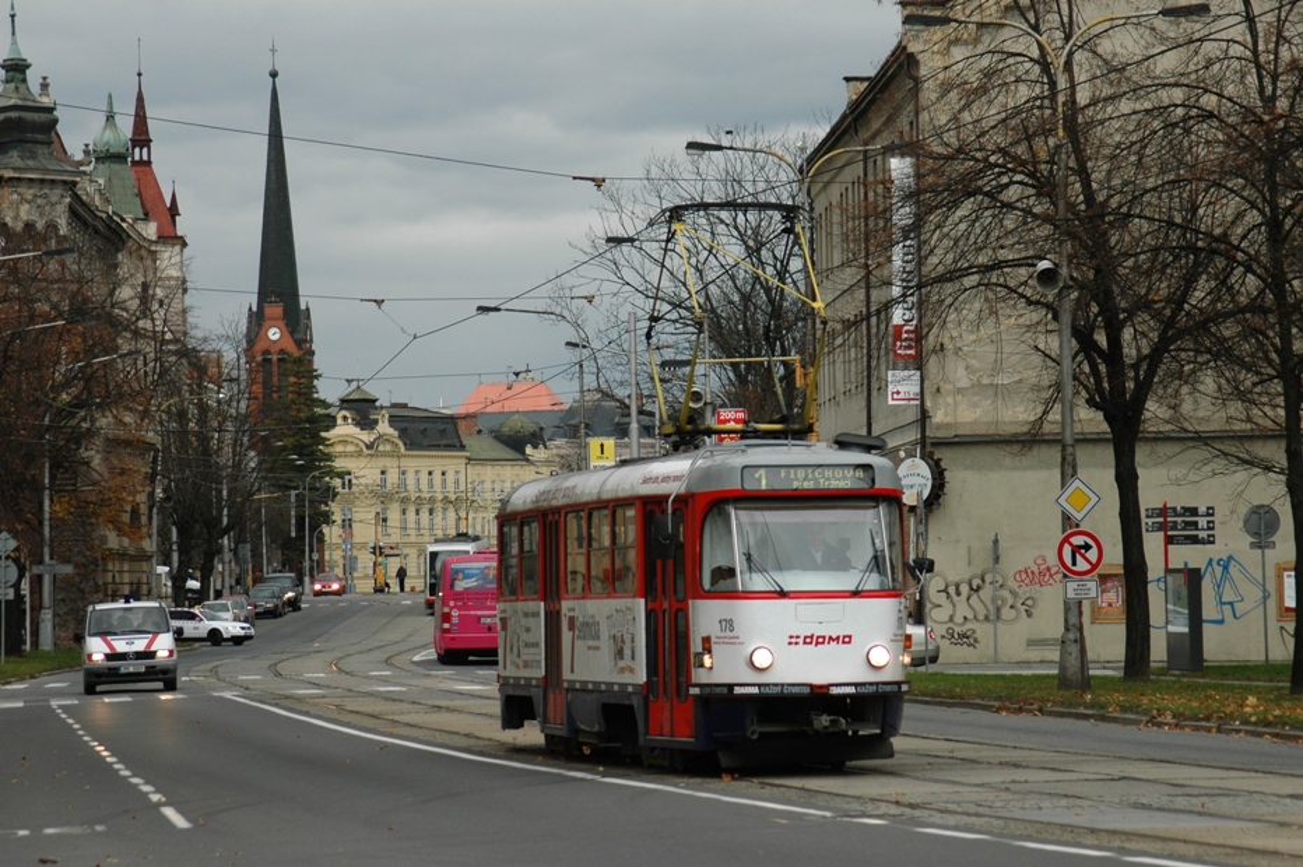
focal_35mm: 158
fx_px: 5696
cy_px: 434
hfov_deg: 13.0
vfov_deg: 8.7
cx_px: 652
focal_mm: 105
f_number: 5.3
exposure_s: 1/250
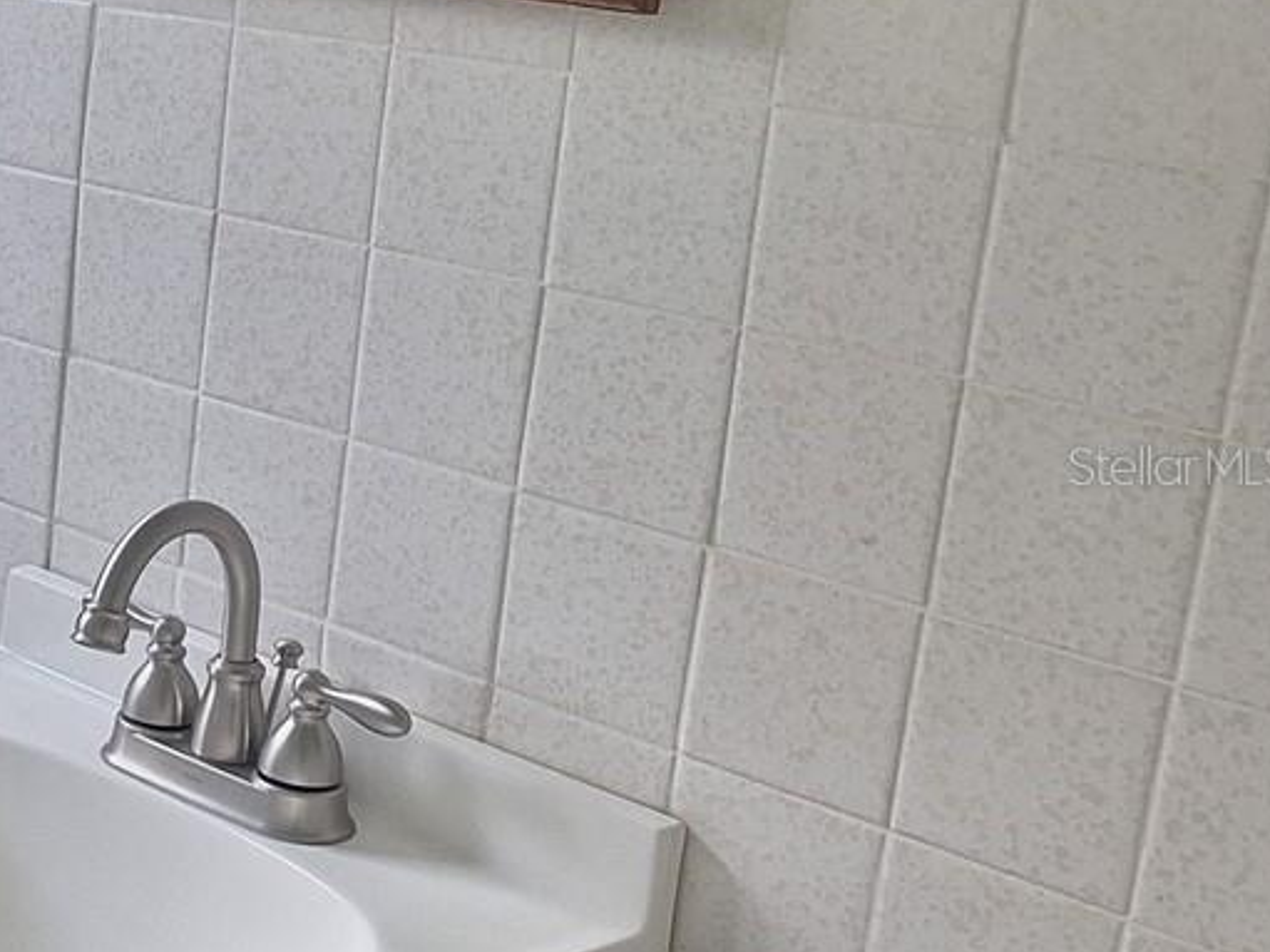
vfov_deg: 20.4
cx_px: -686
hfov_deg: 22.0
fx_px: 2641
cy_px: 465
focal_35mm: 72
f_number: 1.8
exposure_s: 1/40
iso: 50
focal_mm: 5.54
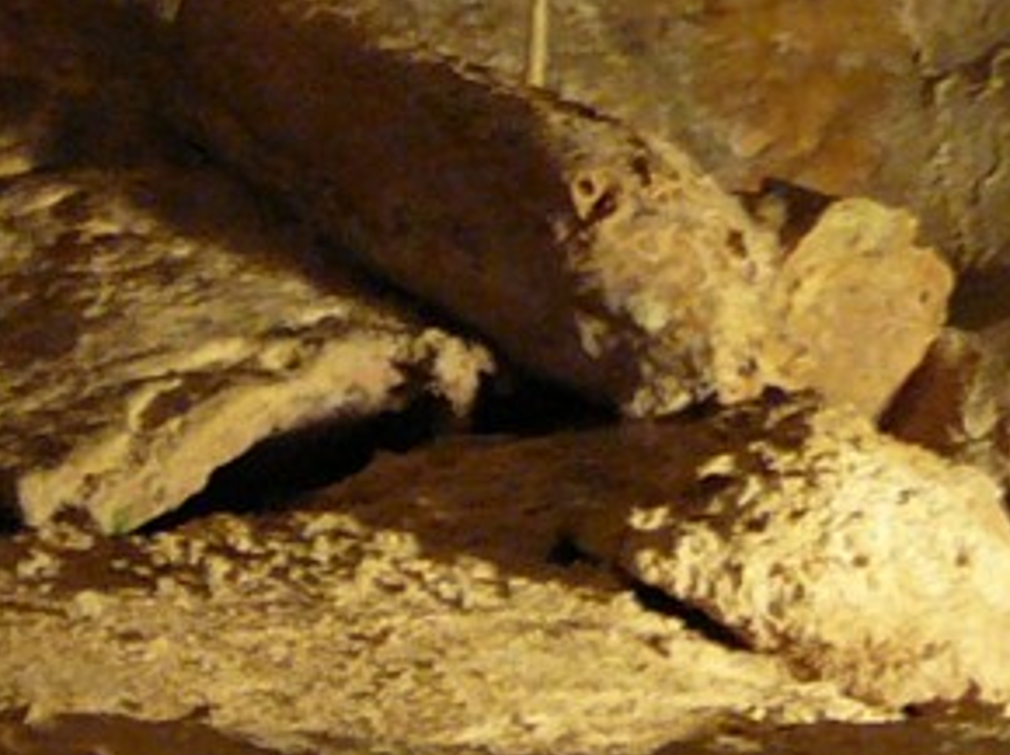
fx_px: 5073
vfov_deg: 8.4
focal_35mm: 174
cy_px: -264
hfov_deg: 11.4
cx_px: 519
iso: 200
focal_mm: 5.2
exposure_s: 1/8
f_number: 2.8
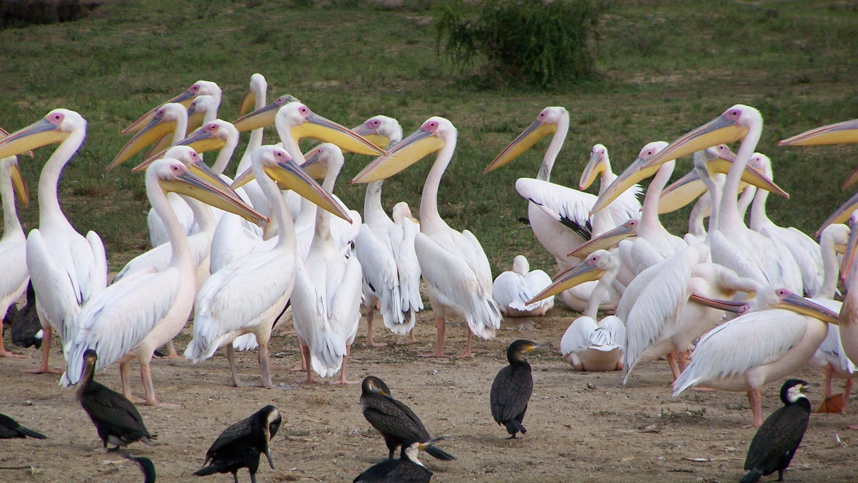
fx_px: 8873
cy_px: 302
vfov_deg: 3.1
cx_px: 429
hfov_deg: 5.5
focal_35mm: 390
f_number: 3.5
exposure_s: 1/800
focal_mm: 59.2
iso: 80
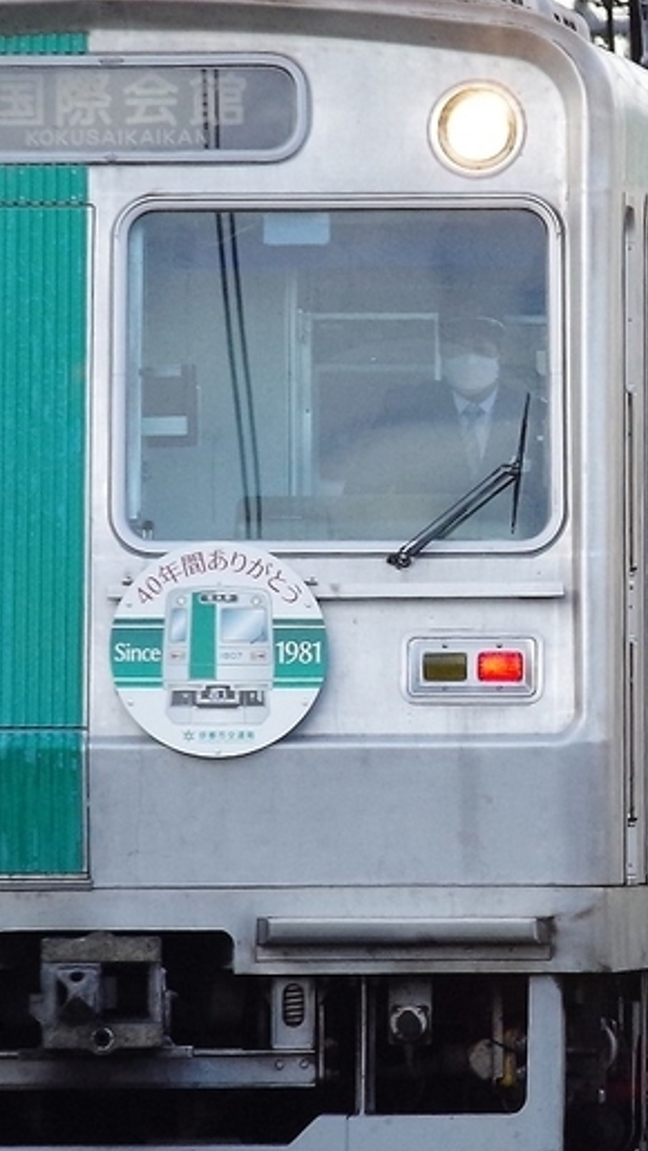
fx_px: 22311
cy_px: 520
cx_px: 769
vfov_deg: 3.0
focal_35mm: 731
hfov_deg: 1.7
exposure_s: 1/250
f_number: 8
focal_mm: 200
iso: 800
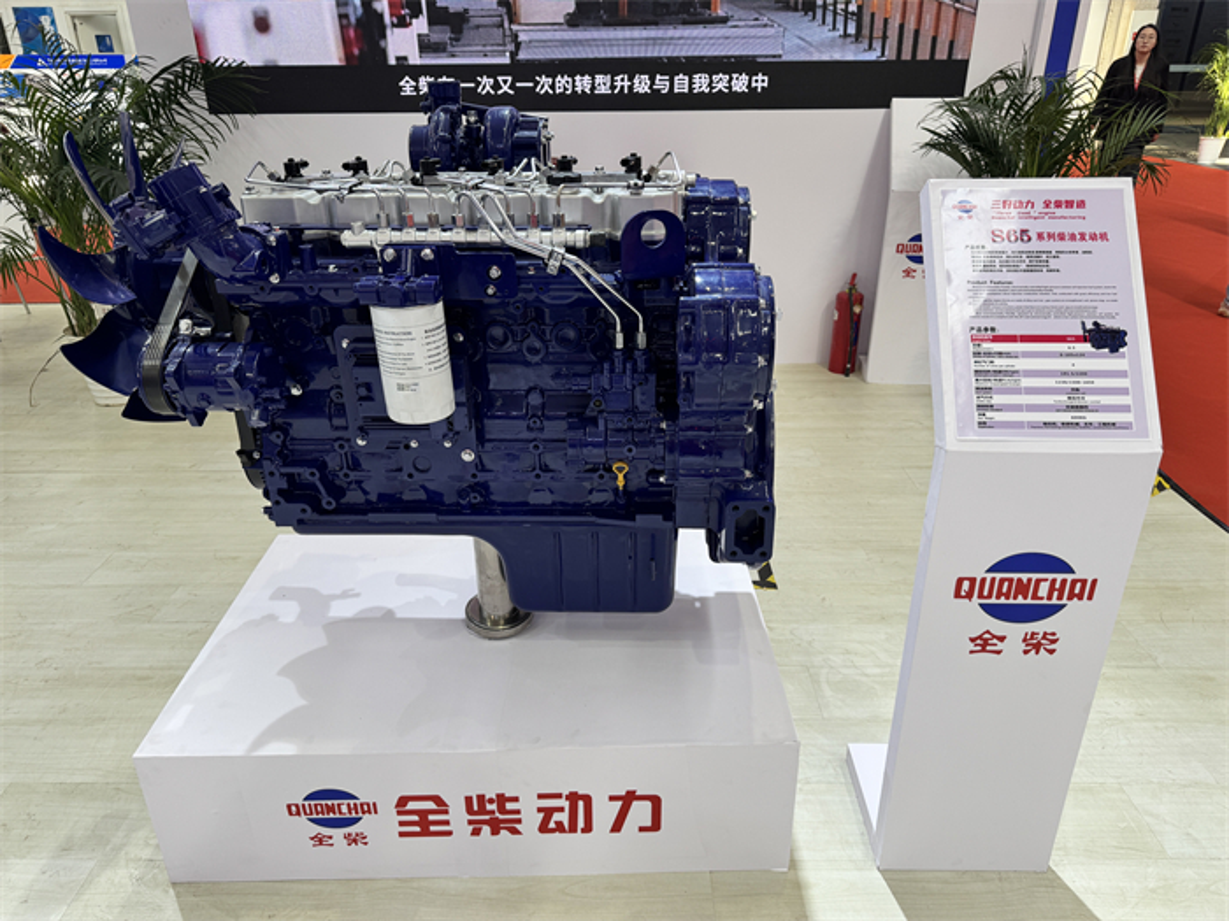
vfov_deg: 56.8
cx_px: 614
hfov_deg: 71.6
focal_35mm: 24
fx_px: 852
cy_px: 460
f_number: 1.78
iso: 50
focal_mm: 6.76
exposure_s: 1/100
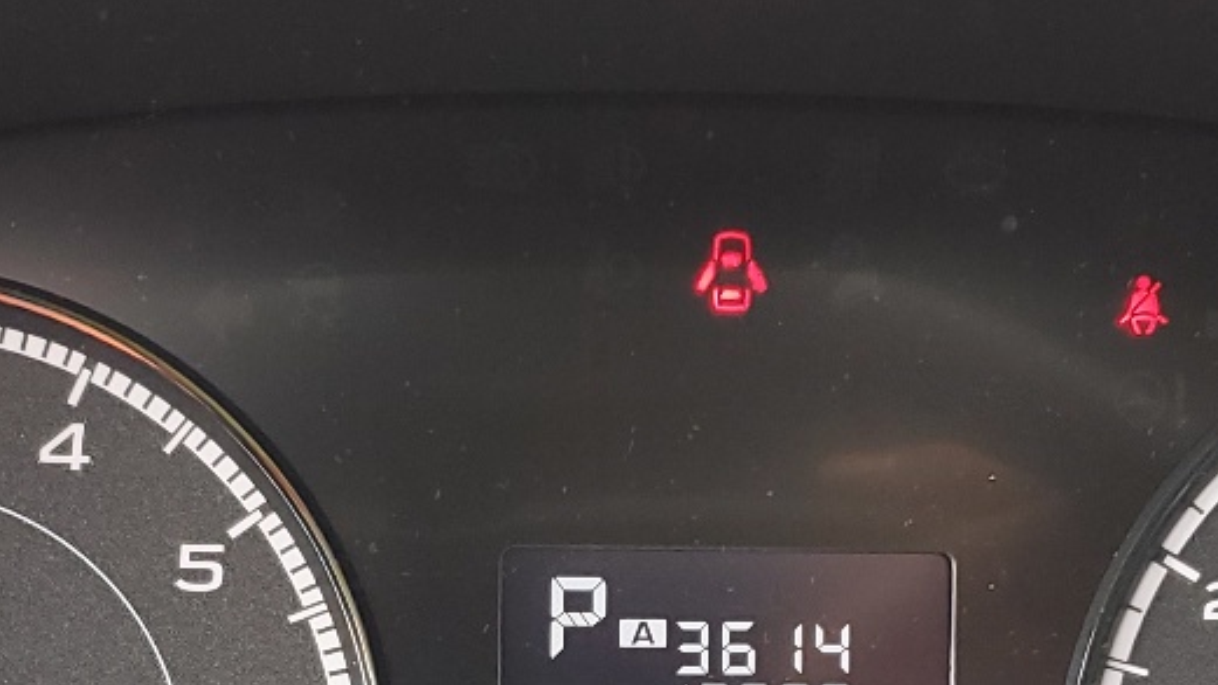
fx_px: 2810
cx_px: 580
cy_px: 823
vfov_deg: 13.5
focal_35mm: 87
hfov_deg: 24.5
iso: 77
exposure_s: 1/120
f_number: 1.5
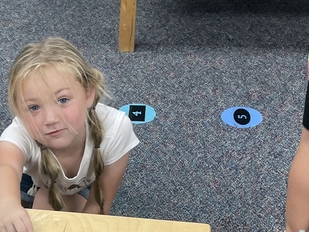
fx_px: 767
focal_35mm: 86
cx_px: -3
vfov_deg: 16.7
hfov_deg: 21.9
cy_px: 242
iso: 125
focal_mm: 4.2
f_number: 1.6
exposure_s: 1/104
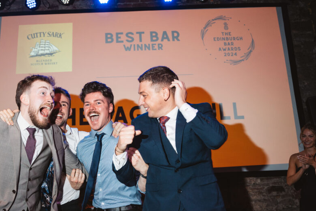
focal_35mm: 37
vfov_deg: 35.8
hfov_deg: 51.3
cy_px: 130
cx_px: 117
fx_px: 325
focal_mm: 24
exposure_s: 1/160
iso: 400
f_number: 2.8
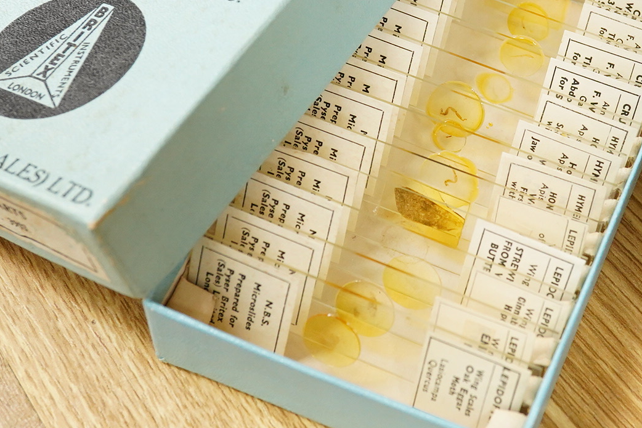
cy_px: 108
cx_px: 442
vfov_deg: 16.0
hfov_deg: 23.8
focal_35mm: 85
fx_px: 1516
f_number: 8
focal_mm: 30
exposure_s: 1/125
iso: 2500
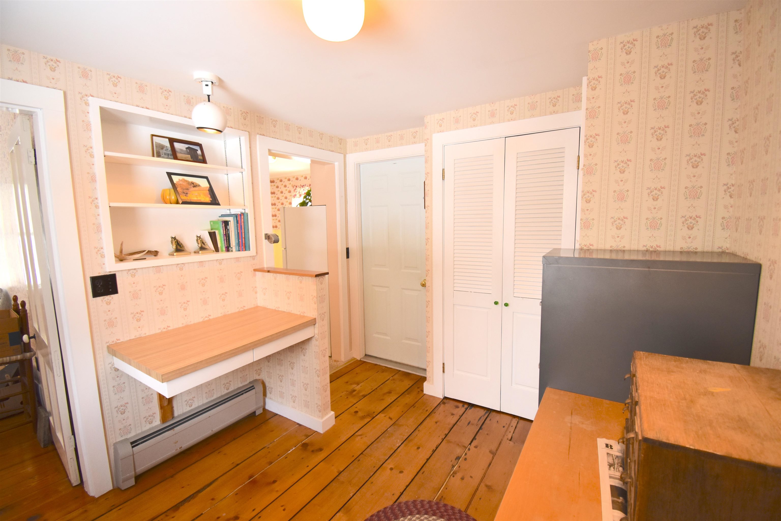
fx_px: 325
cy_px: 260
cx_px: 390
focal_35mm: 15
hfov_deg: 100.4
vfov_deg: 77.3
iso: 400
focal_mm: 10
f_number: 5
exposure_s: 1/100
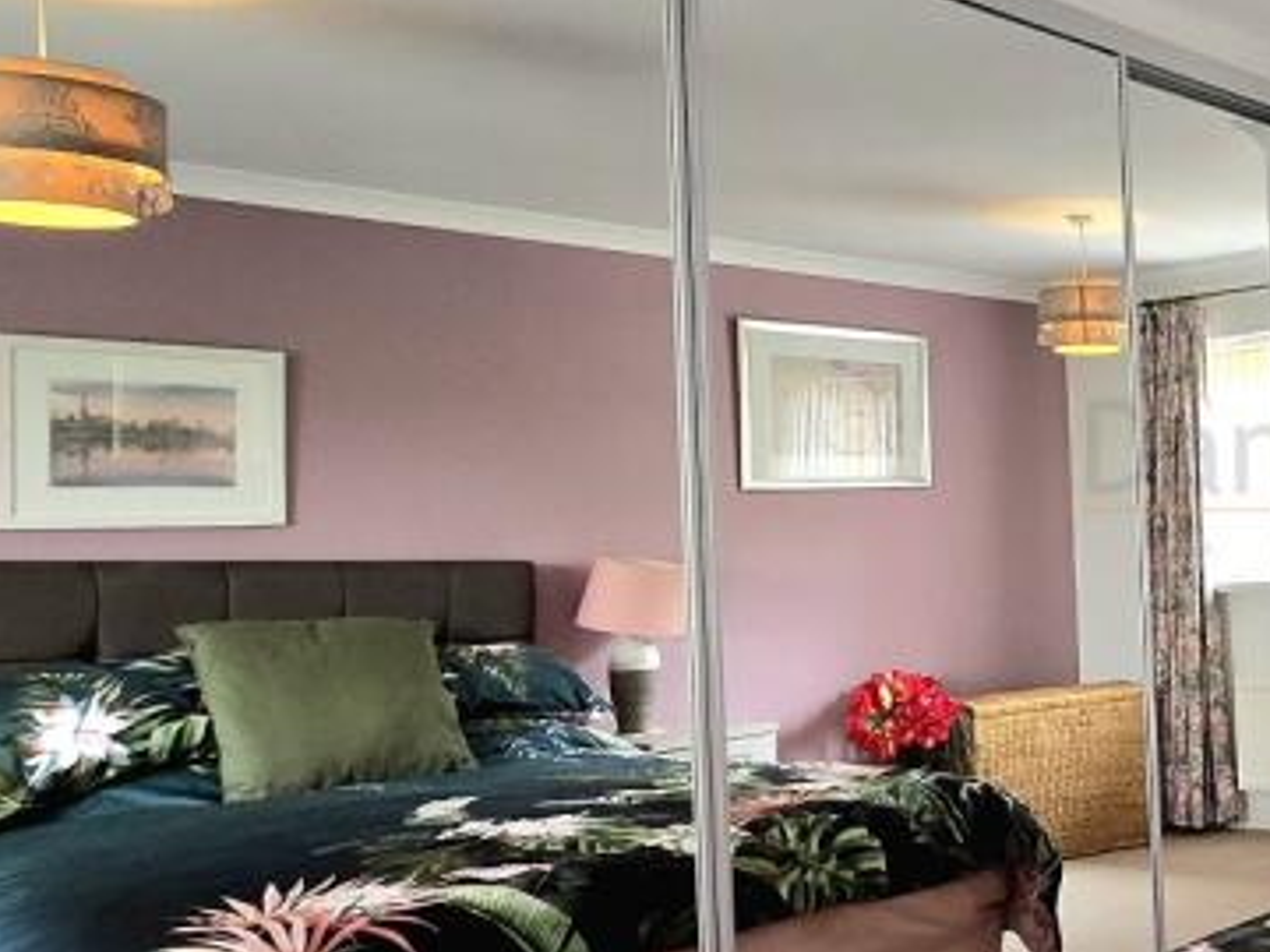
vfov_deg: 38.7
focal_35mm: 37
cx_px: 1513
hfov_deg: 37.9
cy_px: 476
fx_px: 1357
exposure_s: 1/60.2
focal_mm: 2.2
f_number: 2.2
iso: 100
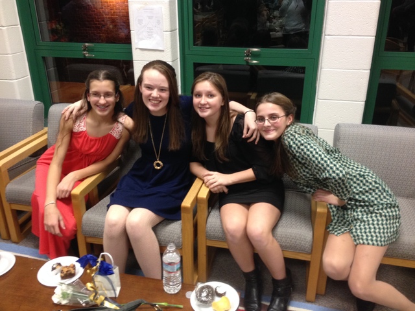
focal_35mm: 35
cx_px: 208
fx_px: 420
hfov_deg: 52.6
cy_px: 156
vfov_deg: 40.7
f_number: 2.4
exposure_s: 1/20
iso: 160
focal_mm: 4.28
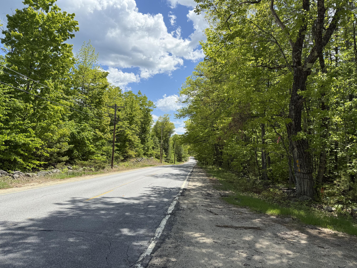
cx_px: 178
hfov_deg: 71.6
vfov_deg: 56.8
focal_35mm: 24
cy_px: 134
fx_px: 248
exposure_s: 1/4405
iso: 100
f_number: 1.78
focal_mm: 6.76
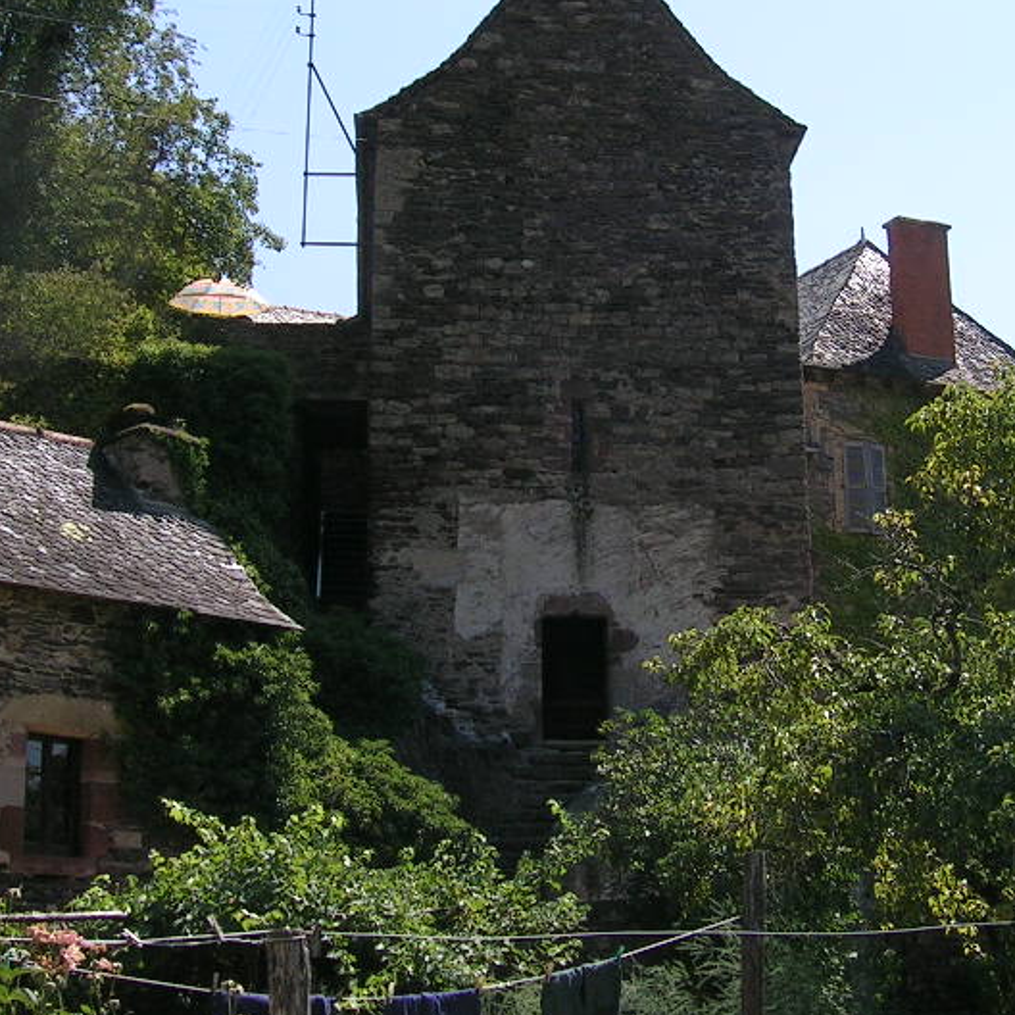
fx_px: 1990
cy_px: 411
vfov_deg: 28.5
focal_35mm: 60
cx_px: 629
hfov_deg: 28.5
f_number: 4.8
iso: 50
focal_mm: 5.4
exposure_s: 1/339
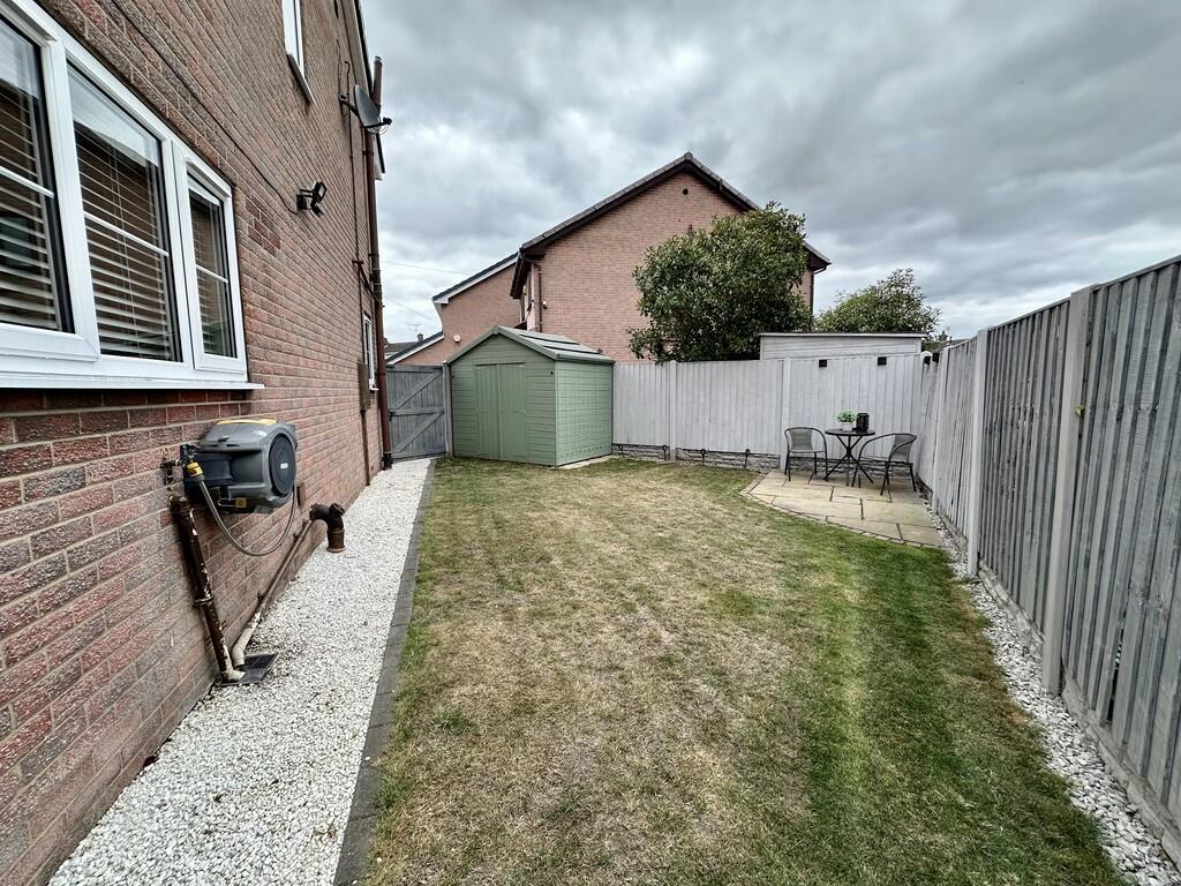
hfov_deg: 102.1
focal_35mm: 14
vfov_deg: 85.7
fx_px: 478
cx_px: 590
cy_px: 443
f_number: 2.2
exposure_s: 1/342
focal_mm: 2.22
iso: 40
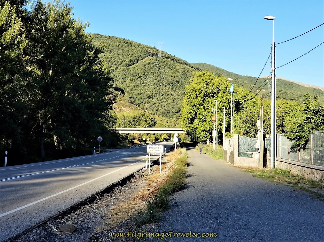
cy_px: 121
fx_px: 487
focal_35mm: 52
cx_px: 162
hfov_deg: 36.8
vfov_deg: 28.0
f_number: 2.4
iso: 25
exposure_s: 1/407
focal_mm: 6
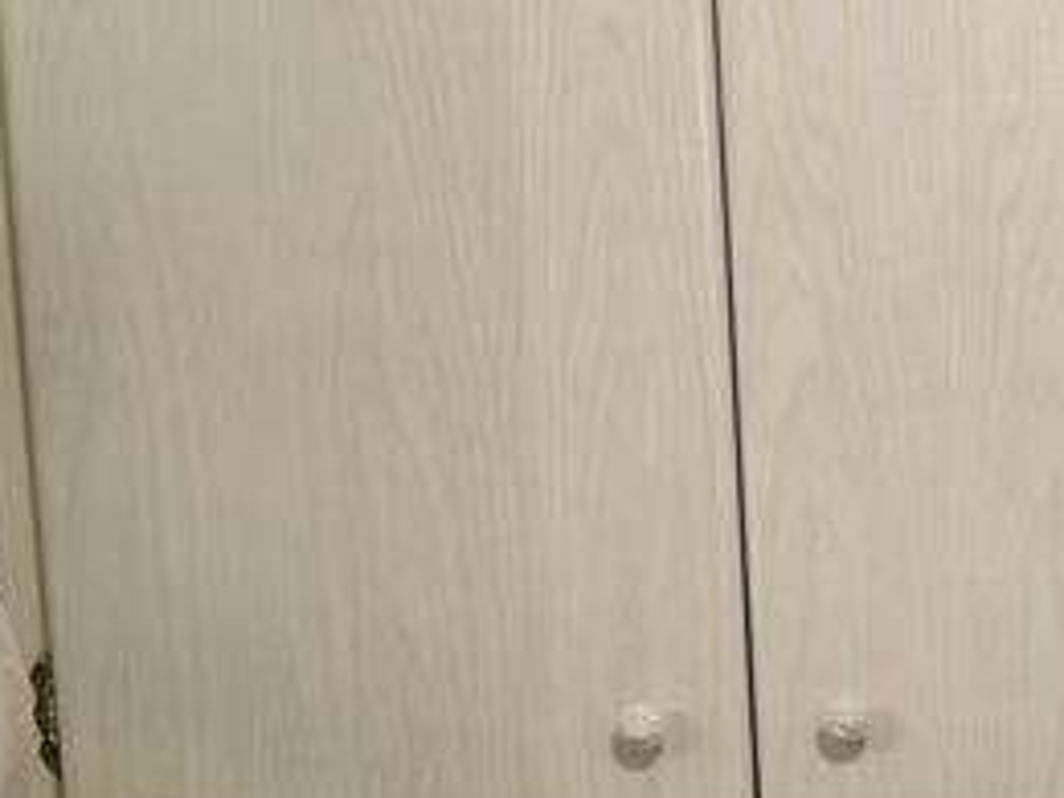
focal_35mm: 80
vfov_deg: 17.1
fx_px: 2459
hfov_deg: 21.0
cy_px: 1093
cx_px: 1559
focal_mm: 5.7
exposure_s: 1/60
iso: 80
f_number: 1.5
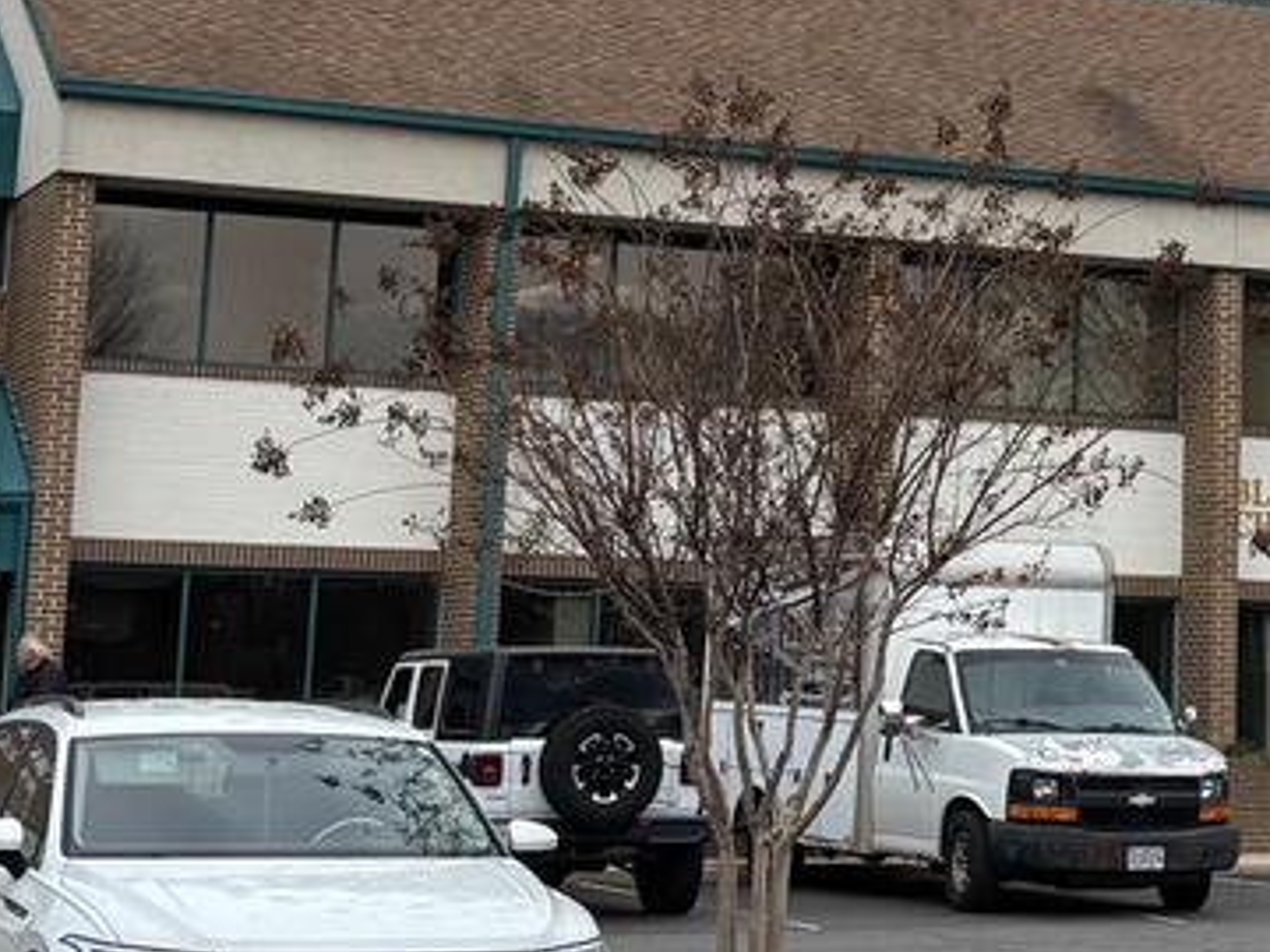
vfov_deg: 14.1
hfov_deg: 18.4
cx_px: 1252
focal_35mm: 104
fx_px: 3816
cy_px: 74
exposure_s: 1/4082
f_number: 1.6
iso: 50
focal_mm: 5.96
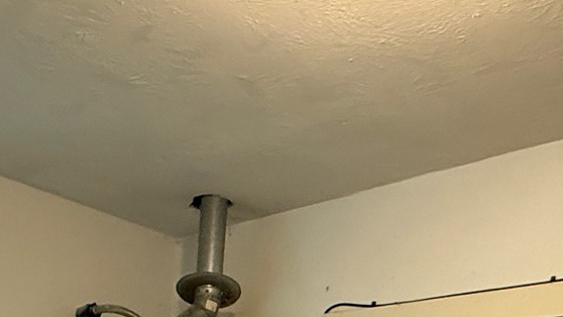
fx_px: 836
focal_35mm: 56
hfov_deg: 37.2
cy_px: 572
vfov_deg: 17.4
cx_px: 256
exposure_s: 1/60
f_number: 2.2
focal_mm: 2.22
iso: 640
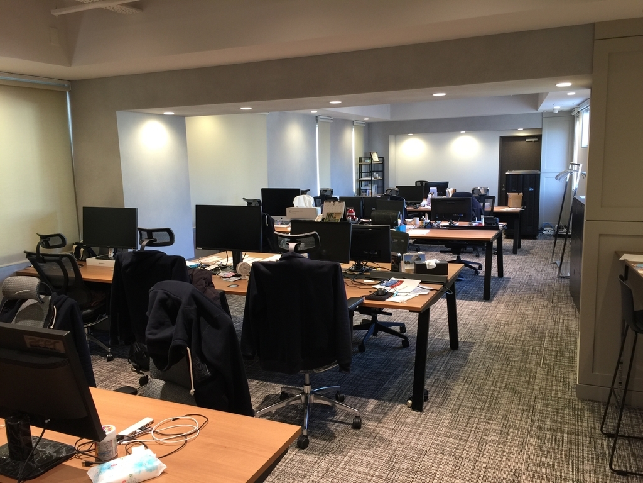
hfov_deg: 61.7
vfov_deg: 48.2
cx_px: 322
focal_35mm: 29
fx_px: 539
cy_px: 242
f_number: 2.2
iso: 32
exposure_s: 1/15
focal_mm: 4.15
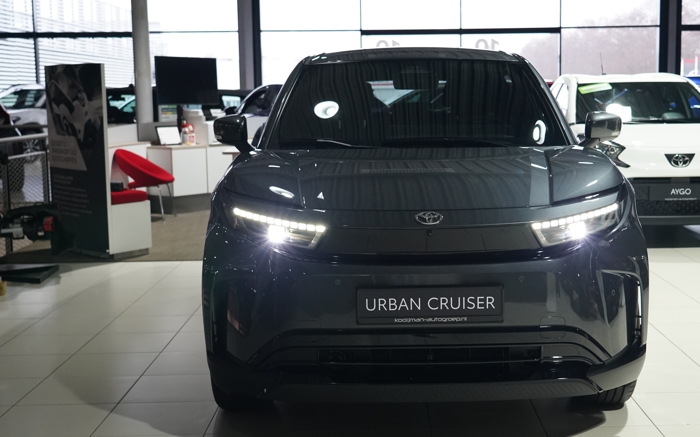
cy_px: 212
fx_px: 973
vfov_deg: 25.3
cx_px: 403
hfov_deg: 39.5
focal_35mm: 51
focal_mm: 40
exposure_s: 1/60
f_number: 4.5
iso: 4000
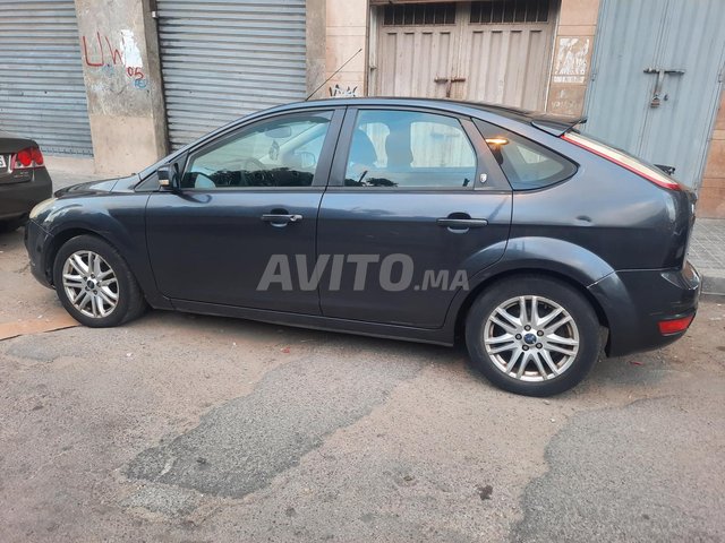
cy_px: 272
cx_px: 362
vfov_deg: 54.9
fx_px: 524
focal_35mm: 25
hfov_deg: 69.4
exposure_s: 1/50
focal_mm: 4.6
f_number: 2
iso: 160
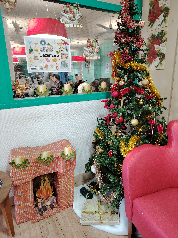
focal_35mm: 24
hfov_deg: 56.8
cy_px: 119
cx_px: 89
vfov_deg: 71.6
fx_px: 165
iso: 747
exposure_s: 1/33.3
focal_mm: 5.25
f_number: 1.75
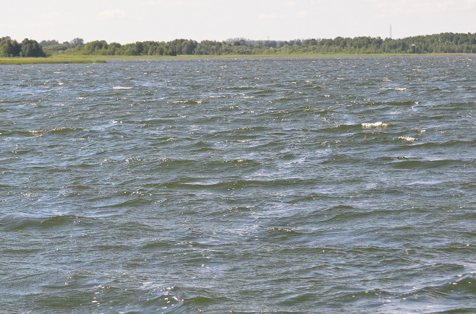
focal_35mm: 171
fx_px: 2252
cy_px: 144
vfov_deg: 8.0
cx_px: 238
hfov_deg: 12.1
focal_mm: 75
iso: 640
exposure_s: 1/3200
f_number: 4.5
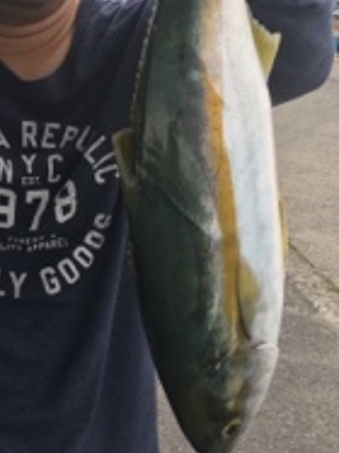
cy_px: 141
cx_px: 5
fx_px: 810
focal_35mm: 62
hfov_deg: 22.7
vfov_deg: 30.9
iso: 25
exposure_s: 1/174
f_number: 2.2
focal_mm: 4.15
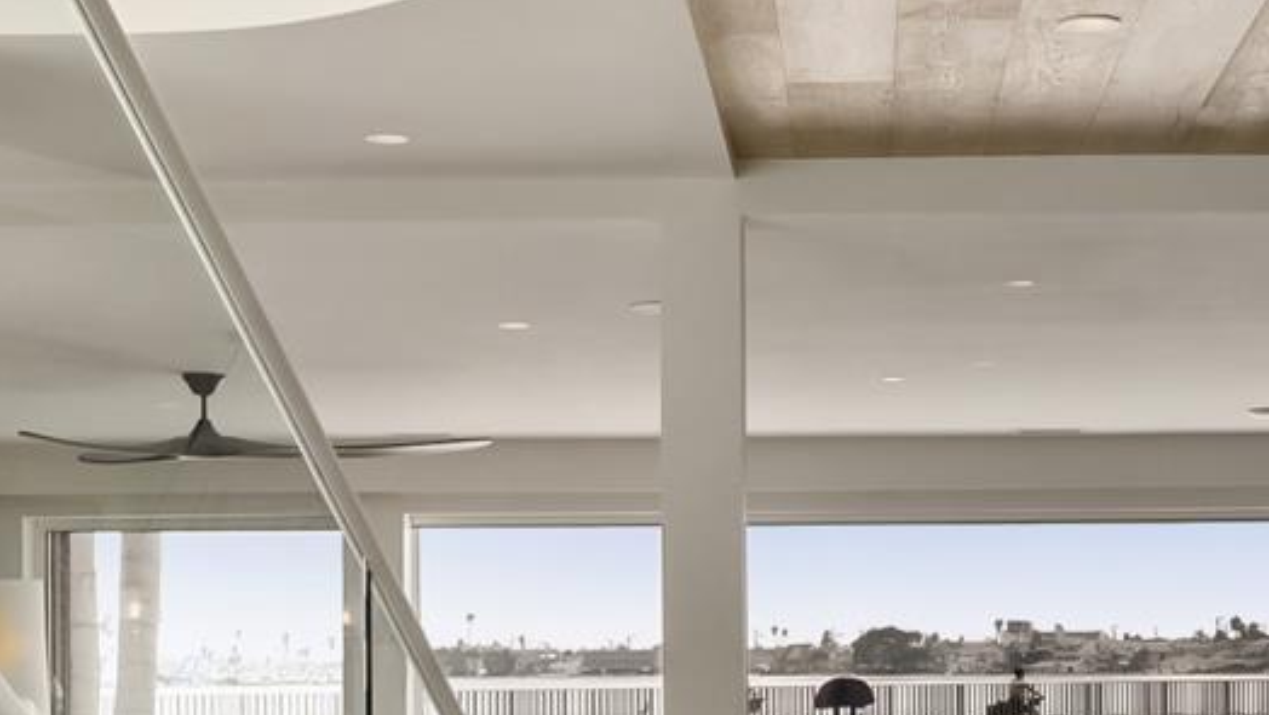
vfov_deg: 14.9
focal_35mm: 80
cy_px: 657
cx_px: 775
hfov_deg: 26.5
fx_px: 2692
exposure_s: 1/50
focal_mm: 16
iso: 500
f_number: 8
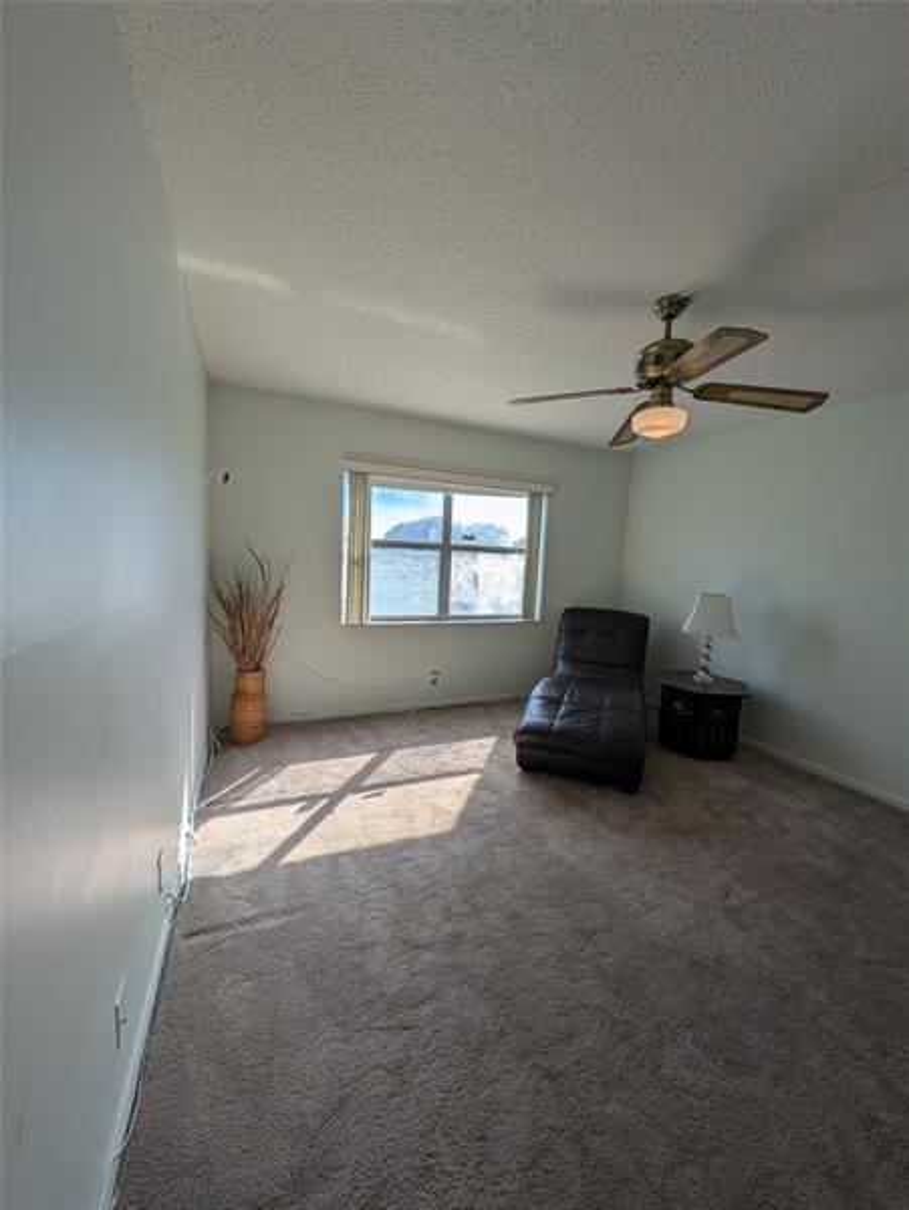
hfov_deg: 94.6
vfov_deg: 110.5
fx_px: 420
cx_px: 454
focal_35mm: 12
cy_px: 605
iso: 41
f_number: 1.95
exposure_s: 1/897
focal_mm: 2.23
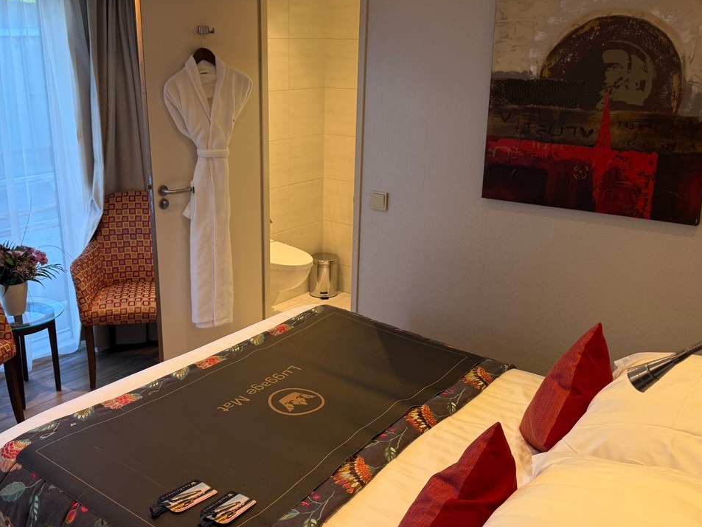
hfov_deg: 51.3
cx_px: 313
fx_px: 730
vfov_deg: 39.6
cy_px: 281
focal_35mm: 36
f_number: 1.78
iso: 80
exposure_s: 1/100
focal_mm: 6.76
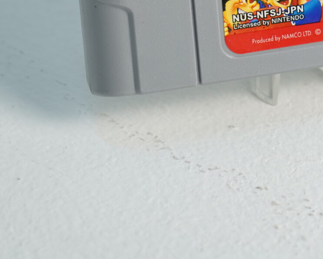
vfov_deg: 9.9
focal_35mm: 152
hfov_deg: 12.6
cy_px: -108
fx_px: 1453
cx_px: 306
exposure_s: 1/50
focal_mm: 47
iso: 250
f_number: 5.6
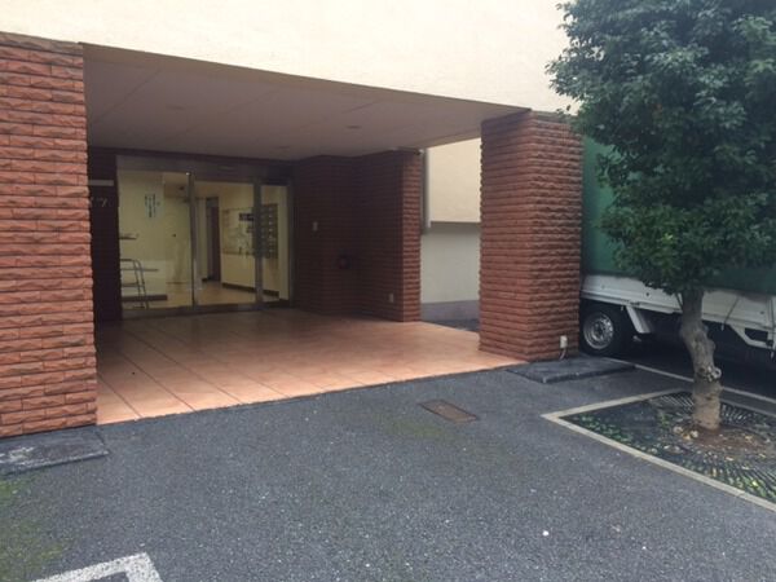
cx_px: 388
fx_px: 650
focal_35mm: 29
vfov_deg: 48.2
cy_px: 291
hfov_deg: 61.7
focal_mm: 4.15
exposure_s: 1/40
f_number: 2.2
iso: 32
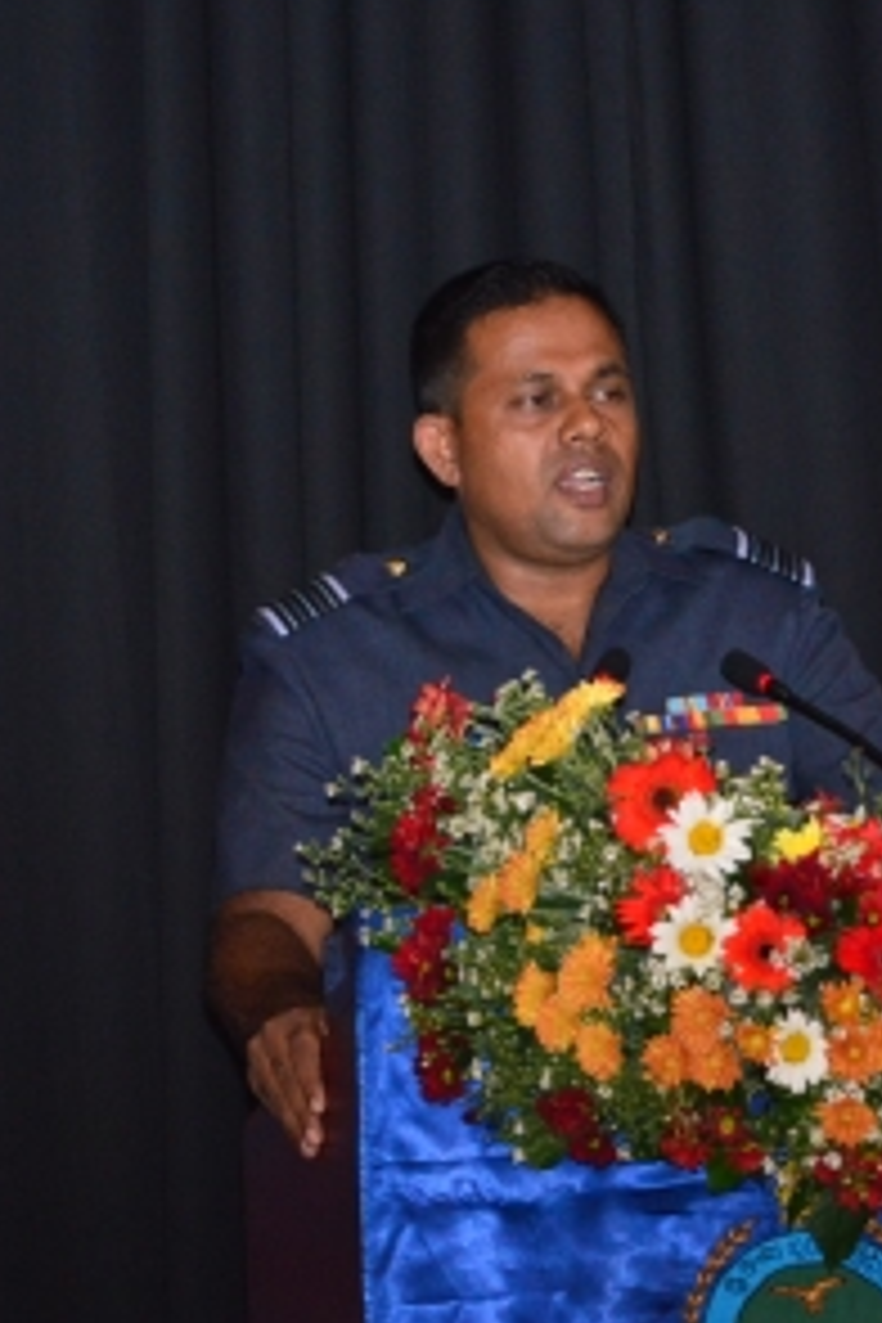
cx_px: 680
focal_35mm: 350
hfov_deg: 3.9
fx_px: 12861
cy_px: 938
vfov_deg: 5.9
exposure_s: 1/125
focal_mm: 98
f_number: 6.3
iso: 800
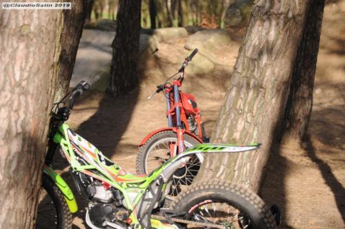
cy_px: 114
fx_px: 1054
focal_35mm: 110
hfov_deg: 18.6
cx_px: 172
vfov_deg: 12.4
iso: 250
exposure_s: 1/1000
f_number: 5
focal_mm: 110
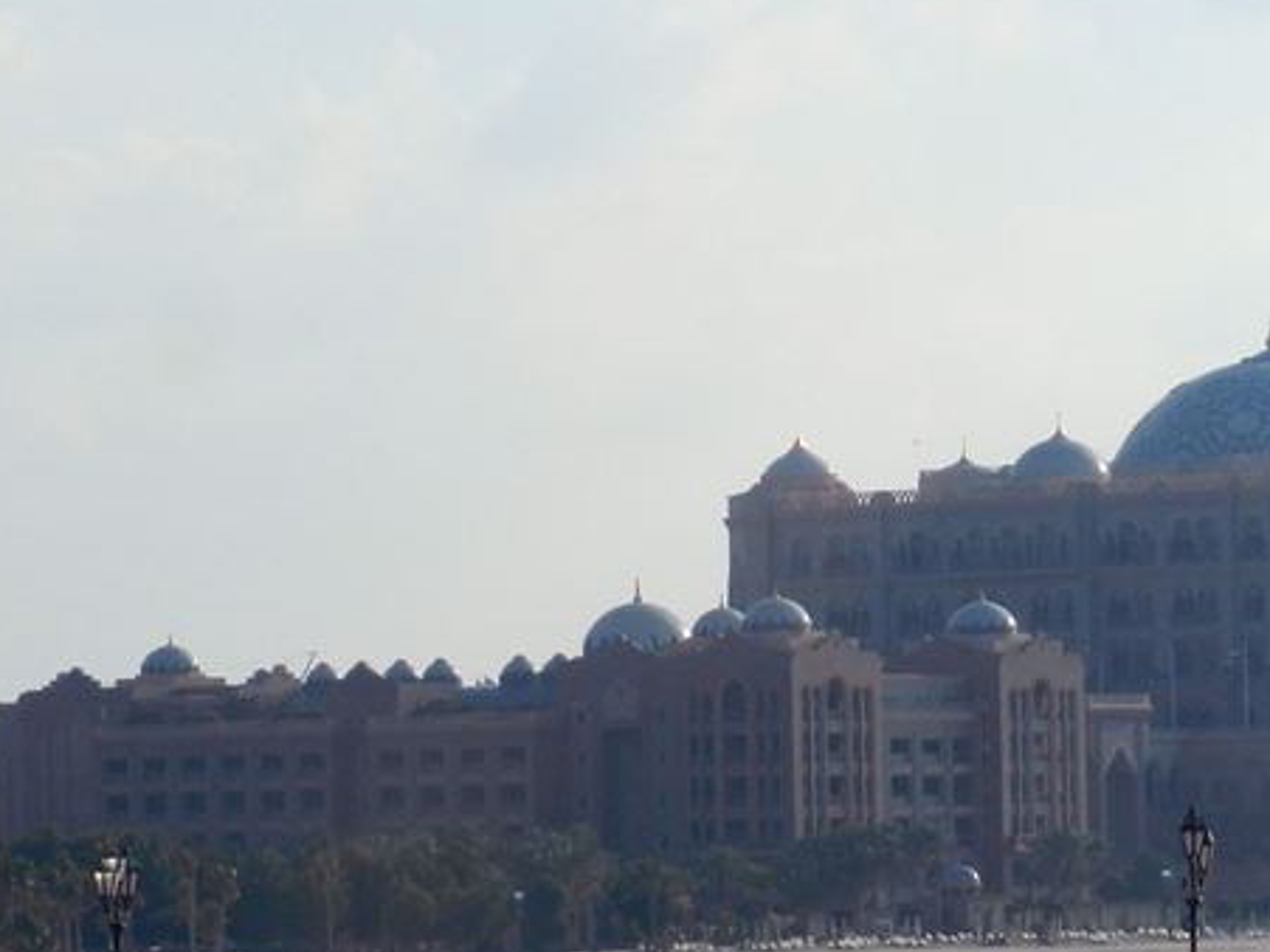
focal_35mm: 261
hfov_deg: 7.6
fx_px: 9573
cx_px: 1048
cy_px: 656
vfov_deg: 5.7
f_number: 5
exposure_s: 1/1000
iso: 160
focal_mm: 20.5
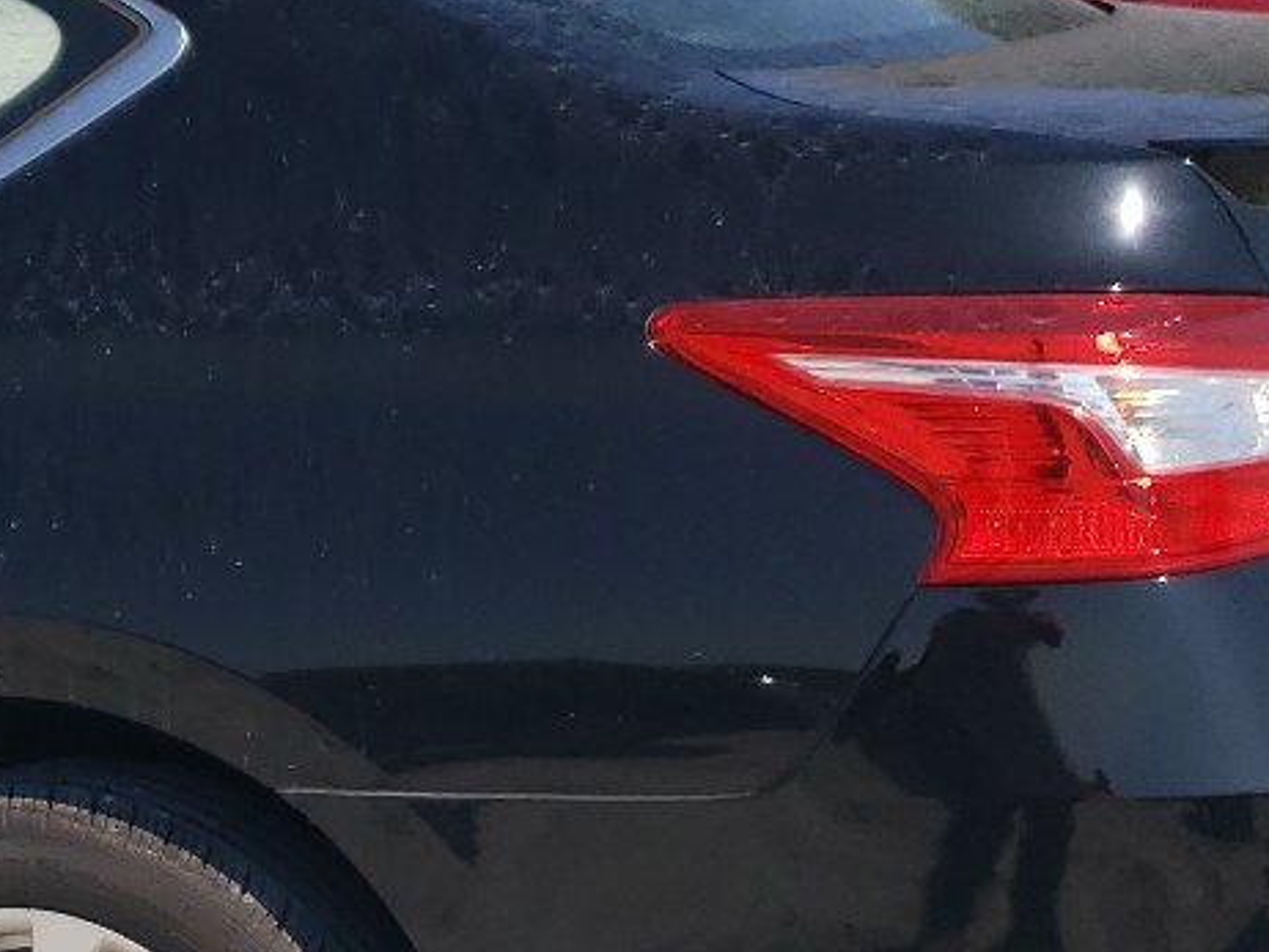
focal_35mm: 90
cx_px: -327
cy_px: 623
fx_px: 3301
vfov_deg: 16.4
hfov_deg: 20.1
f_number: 1.5
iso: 50
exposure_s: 1/3333
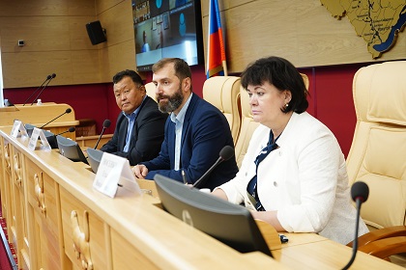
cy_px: 135
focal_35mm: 50
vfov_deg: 27.0
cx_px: 203
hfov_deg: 39.6
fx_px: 564
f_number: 4.5
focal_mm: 50
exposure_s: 1/500
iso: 4000
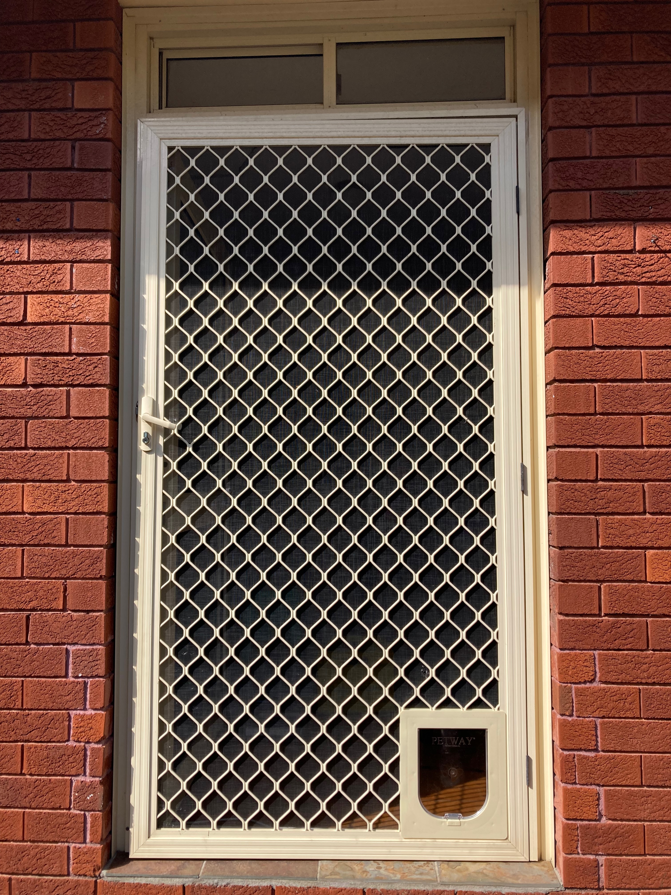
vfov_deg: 63.4
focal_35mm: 28
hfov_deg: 49.7
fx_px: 724
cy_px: 448
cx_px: 336
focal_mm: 3.99
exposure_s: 1/1116
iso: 20
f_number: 1.8
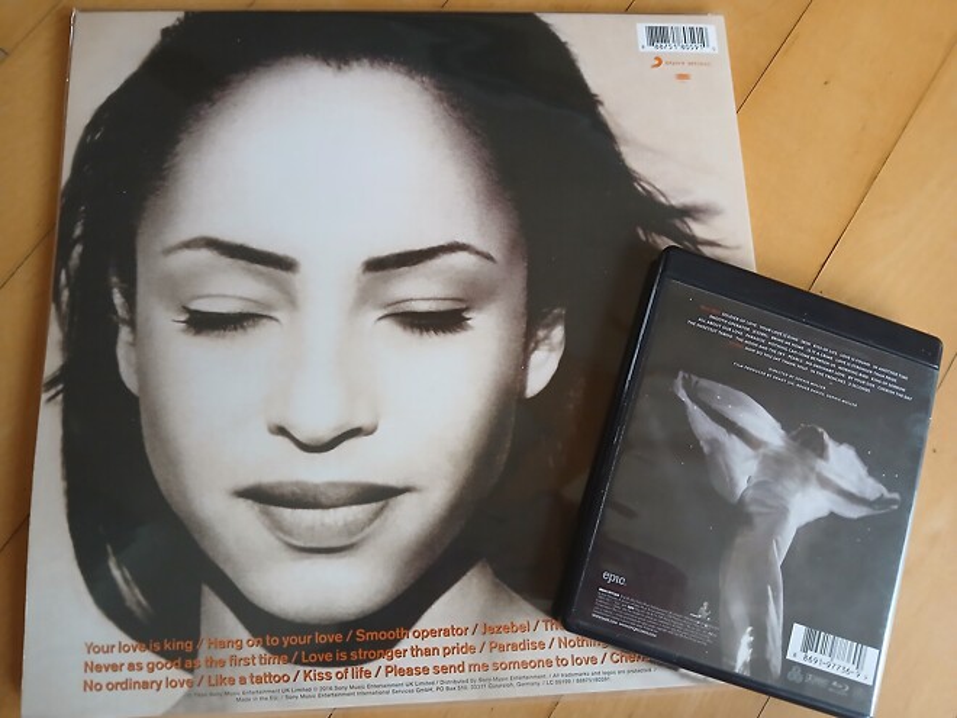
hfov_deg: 67.3
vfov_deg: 53.1
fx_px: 719
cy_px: 359
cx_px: 478
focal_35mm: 26
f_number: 1.8
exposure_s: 1/24
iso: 400
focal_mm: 3.98
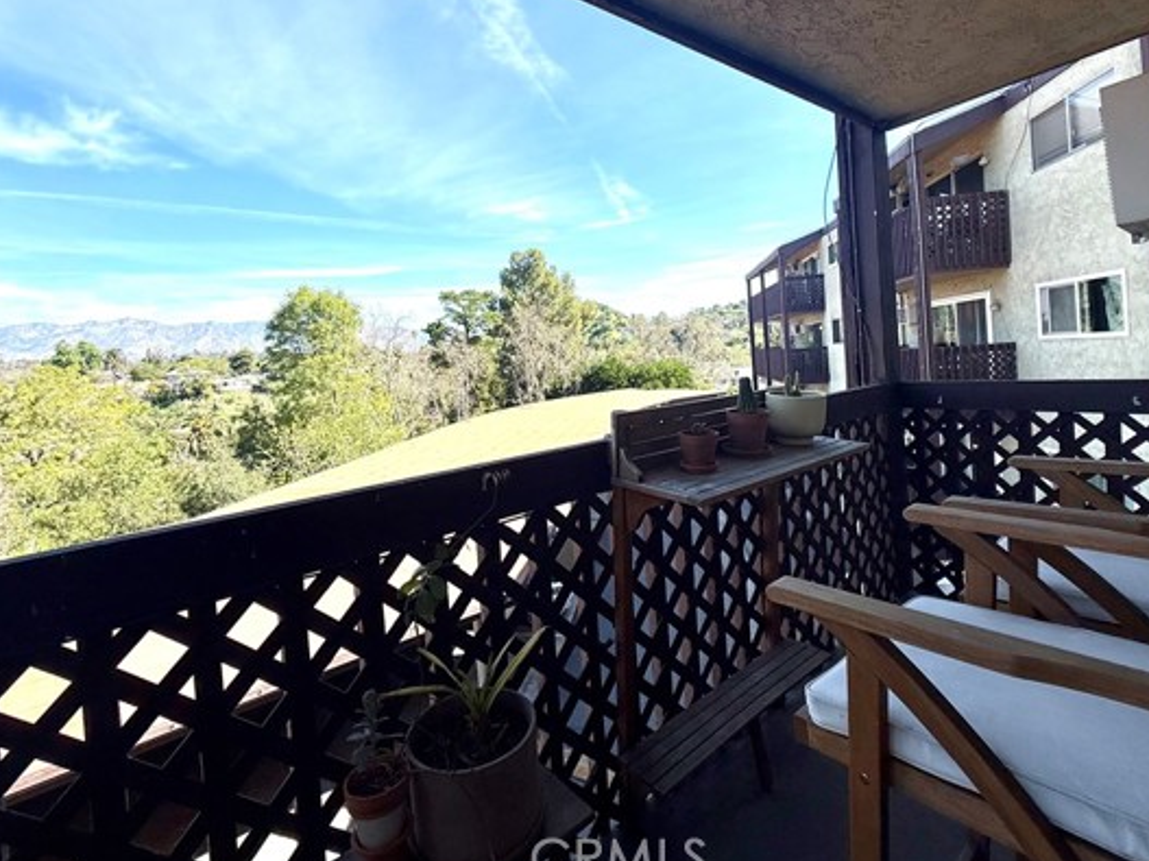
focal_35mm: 17
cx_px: 576
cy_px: 366
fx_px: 564
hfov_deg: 91.0
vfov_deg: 74.3
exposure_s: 1/1145
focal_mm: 2.22
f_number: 2.2
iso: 50
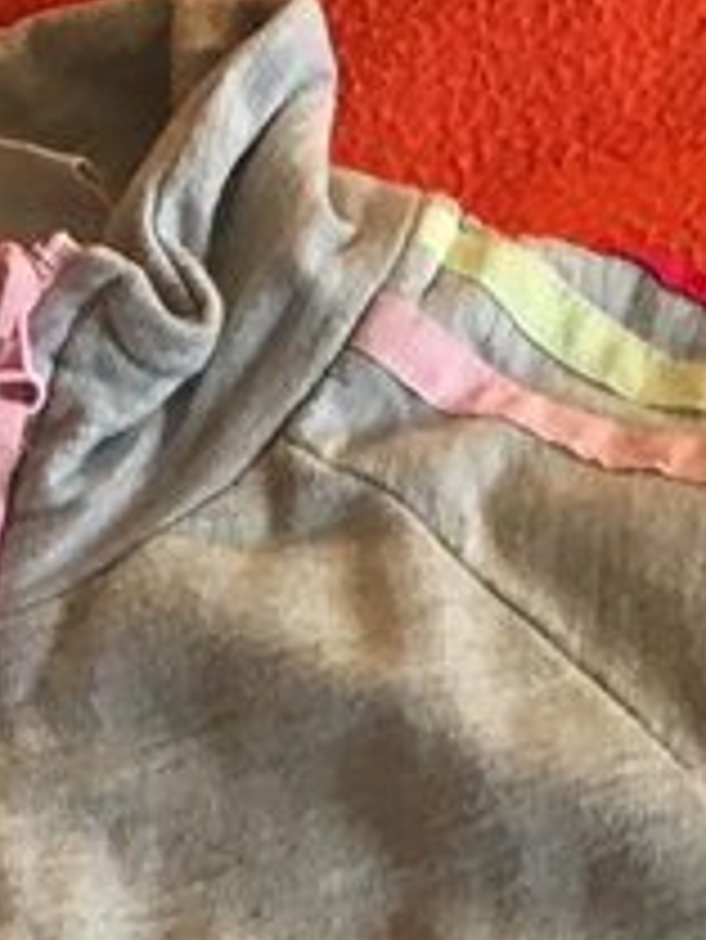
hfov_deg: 8.0
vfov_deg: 9.8
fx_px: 5026
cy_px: 1972
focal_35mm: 185
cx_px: -63
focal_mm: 4.15
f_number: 2.2
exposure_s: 1/33
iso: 80
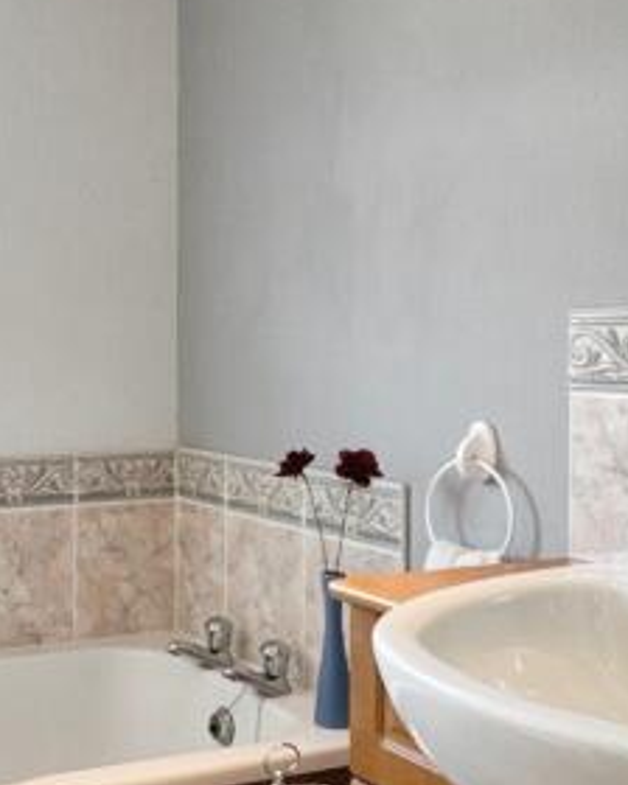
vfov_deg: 37.1
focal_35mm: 50
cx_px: 78
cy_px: 498
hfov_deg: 29.2
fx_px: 1162
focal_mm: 2.22
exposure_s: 1/100
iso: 100
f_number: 2.2
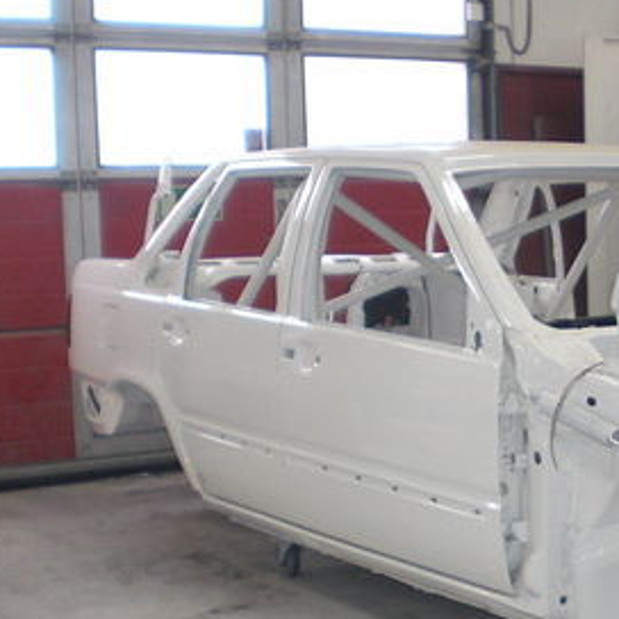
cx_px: 639
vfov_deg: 22.8
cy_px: 476
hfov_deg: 22.1
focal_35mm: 75
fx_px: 1517
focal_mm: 6.3
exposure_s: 1/60
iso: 200
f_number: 3.1
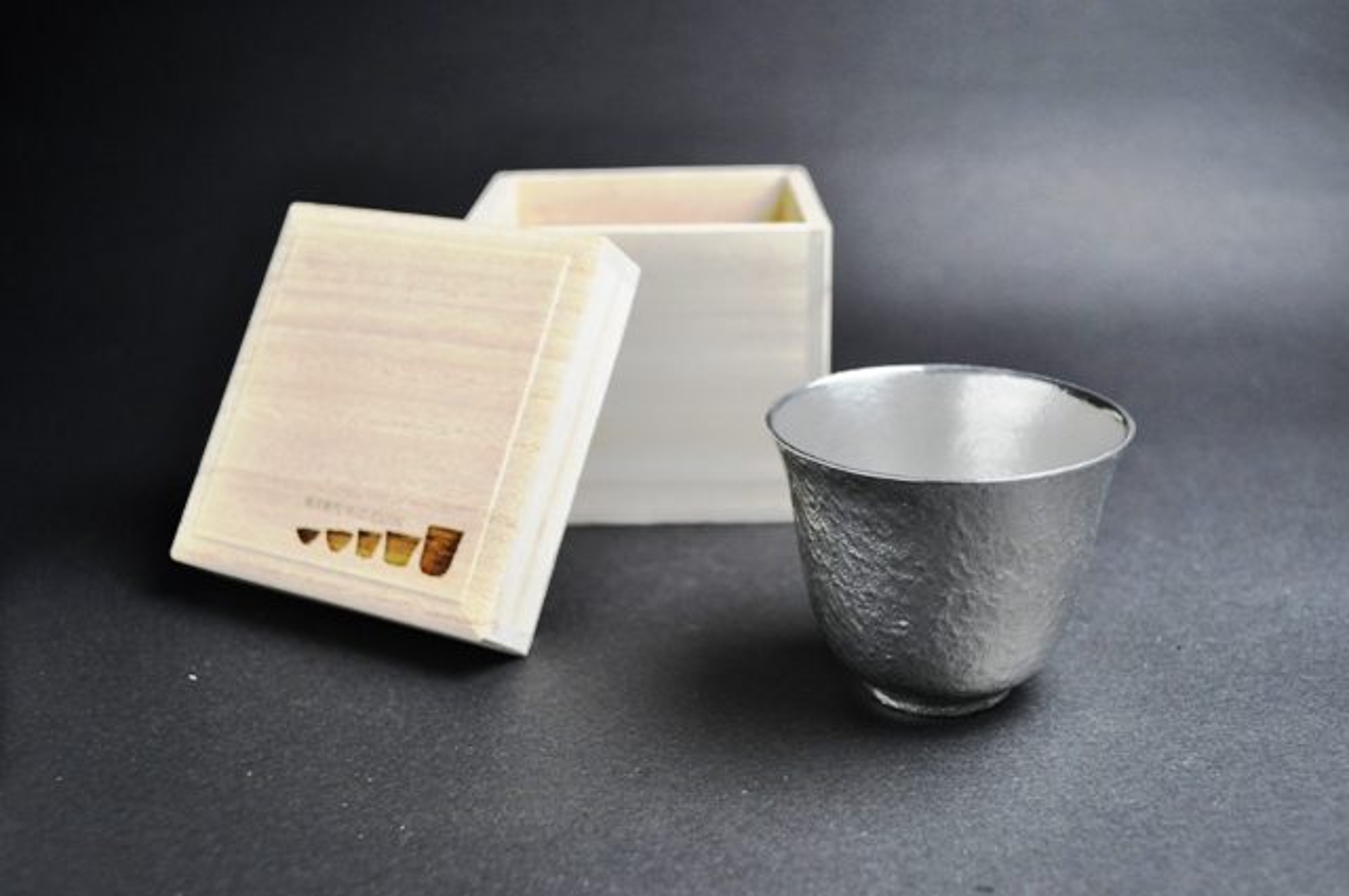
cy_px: 448
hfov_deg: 46.5
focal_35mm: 42
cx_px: 674
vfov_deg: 31.8
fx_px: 1572
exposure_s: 1/60
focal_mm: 28
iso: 800
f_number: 5
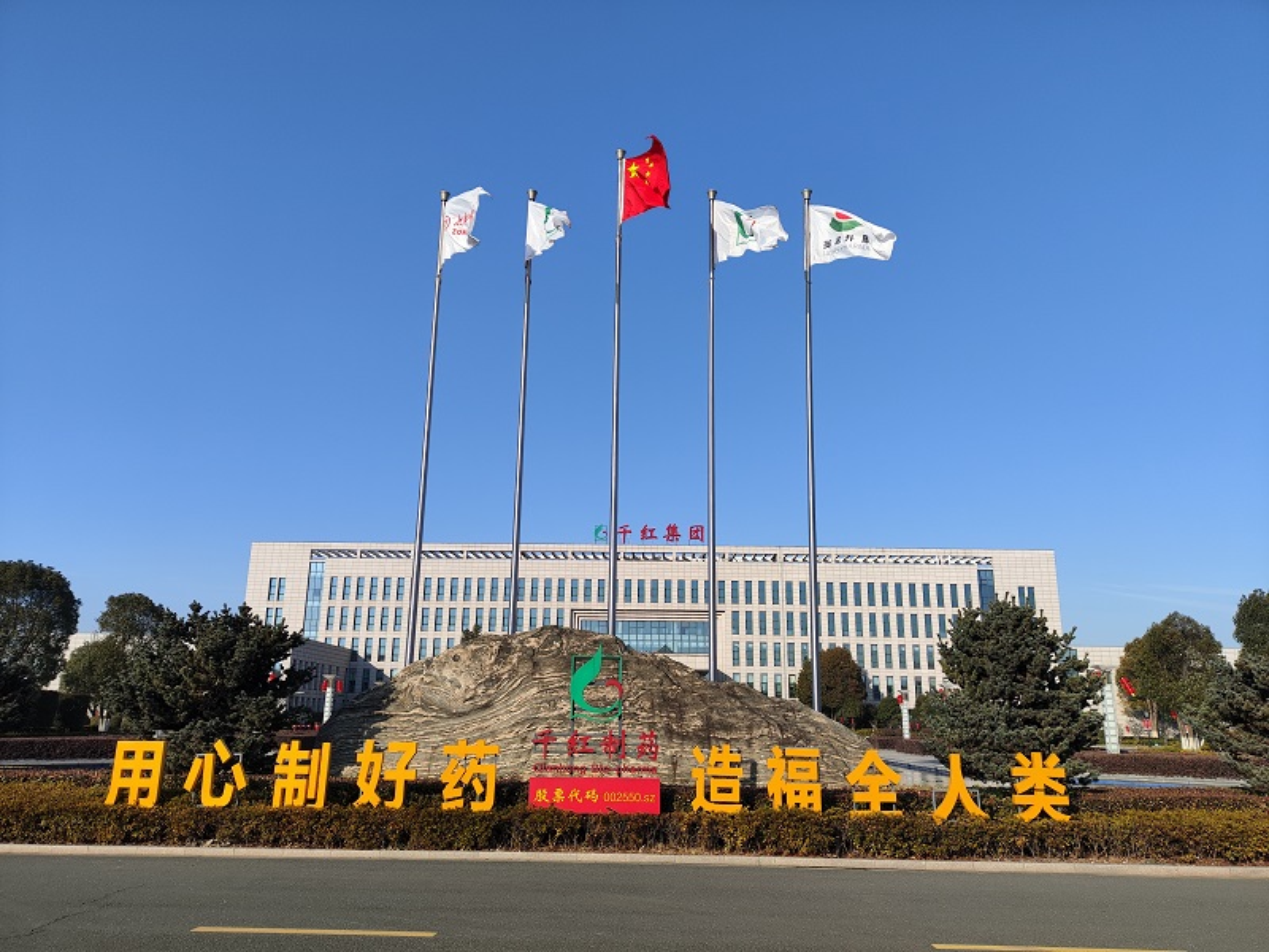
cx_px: 634
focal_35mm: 24
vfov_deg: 56.8
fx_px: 880
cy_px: 476
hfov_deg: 71.6
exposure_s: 1/1400
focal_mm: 4.68
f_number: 1.8
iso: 50
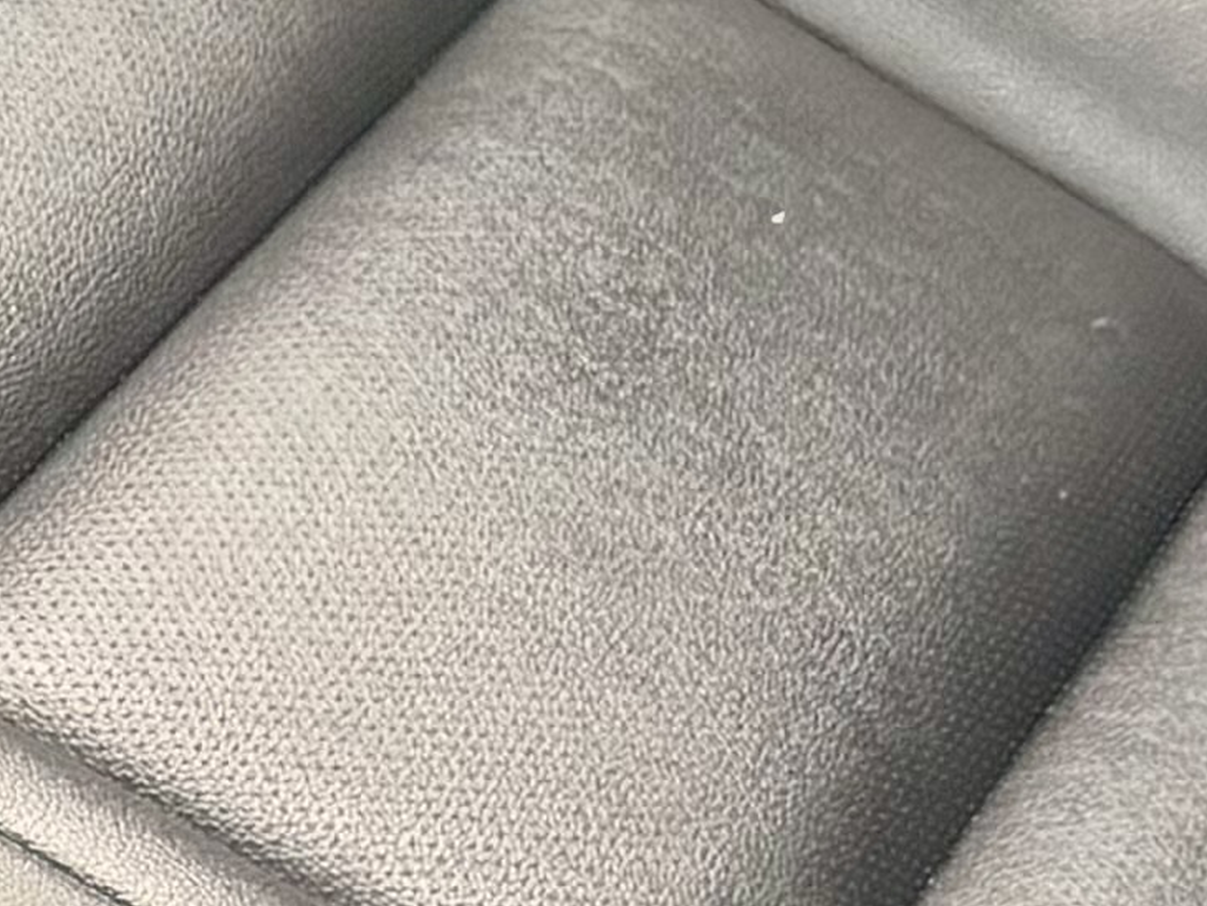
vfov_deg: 7.9
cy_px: 512
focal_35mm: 188
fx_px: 6556
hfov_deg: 9.3
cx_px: -1745
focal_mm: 6.76
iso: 800
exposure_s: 1/44
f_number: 1.78
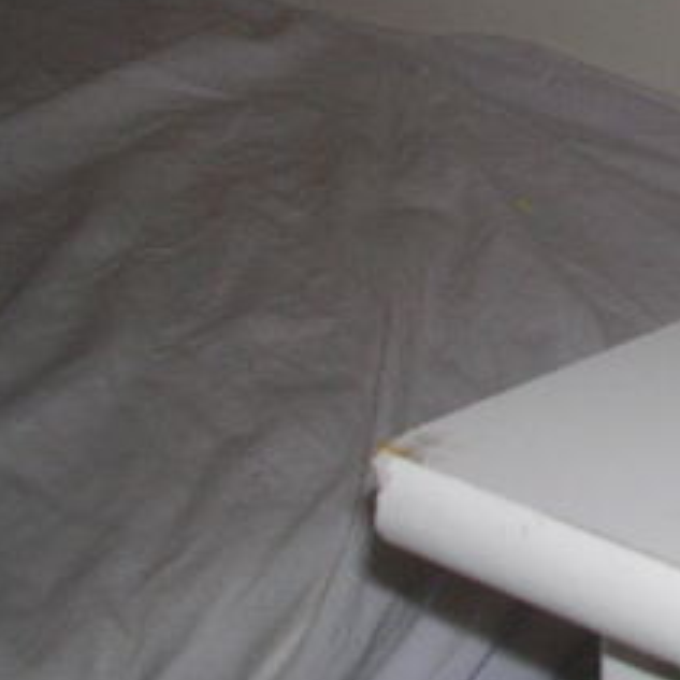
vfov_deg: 16.9
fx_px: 2267
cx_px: 996
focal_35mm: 102
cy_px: 87
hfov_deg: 15.8
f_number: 2.8
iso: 50
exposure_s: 1/60.1
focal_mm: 5.8
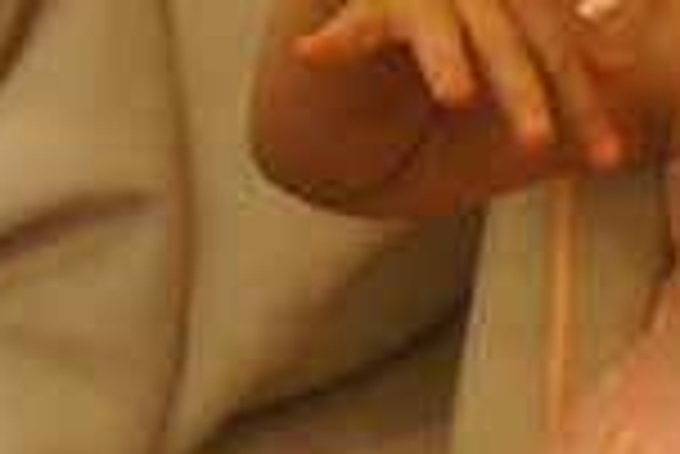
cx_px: 779
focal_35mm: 155
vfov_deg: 8.9
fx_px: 2931
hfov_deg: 13.0
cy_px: 128
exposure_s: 1/40
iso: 800
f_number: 4
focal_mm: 26
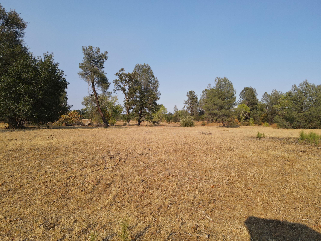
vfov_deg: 56.8
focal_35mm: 24
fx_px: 223
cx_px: 160
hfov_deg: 71.6
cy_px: 120
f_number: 2.8
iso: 100
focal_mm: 4.5
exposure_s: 1/640
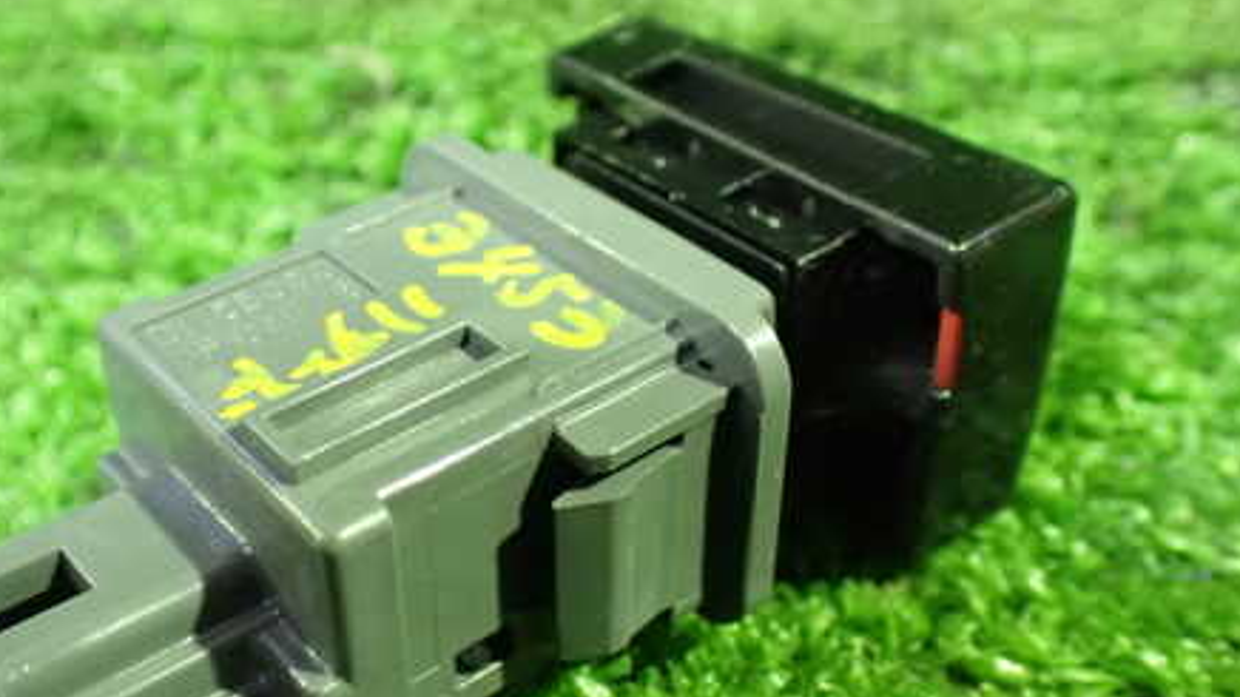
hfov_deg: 45.1
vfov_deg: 26.5
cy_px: 413
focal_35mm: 45
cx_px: 472
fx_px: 1479
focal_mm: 5.4
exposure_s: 1/30
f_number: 2.3
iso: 1600
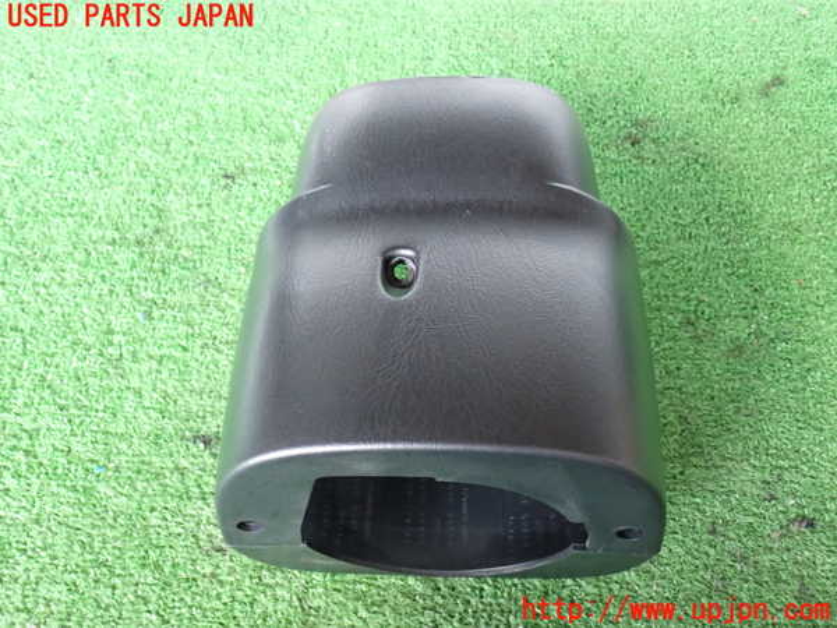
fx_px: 774
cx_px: 418
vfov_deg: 44.2
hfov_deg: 56.8
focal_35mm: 32
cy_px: 314
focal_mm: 5.79
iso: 640
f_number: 2.4
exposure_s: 1/30
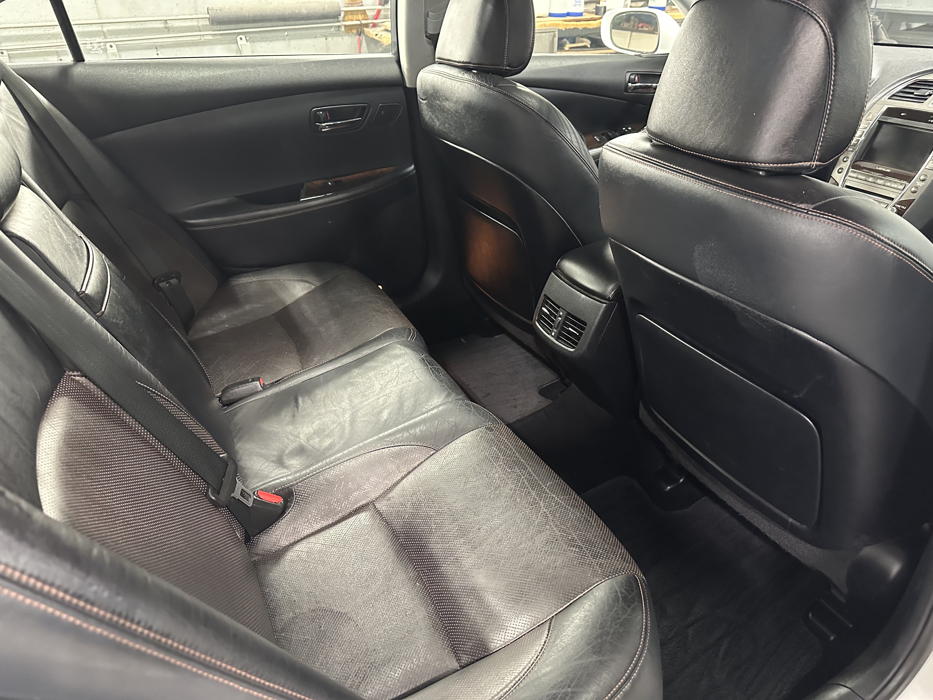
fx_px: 647
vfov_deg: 56.8
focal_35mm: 24
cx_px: 466
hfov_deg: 71.6
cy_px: 350
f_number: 1.78
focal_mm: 6.86
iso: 800
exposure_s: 1/40
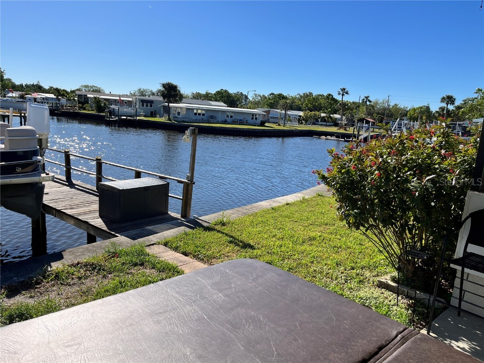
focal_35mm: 26
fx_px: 364
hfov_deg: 67.3
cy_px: 182
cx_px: 242
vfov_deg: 53.1
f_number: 1.6
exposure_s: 1/4149
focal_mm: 5.1
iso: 50
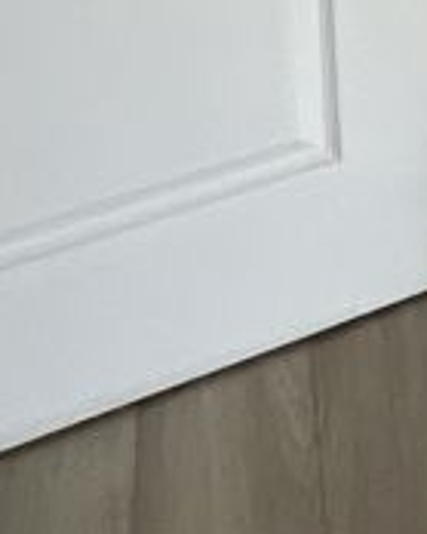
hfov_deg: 17.0
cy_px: -700
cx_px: 783
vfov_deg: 15.7
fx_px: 1154
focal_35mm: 73
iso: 640
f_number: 1.8
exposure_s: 1/60
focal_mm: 1.57
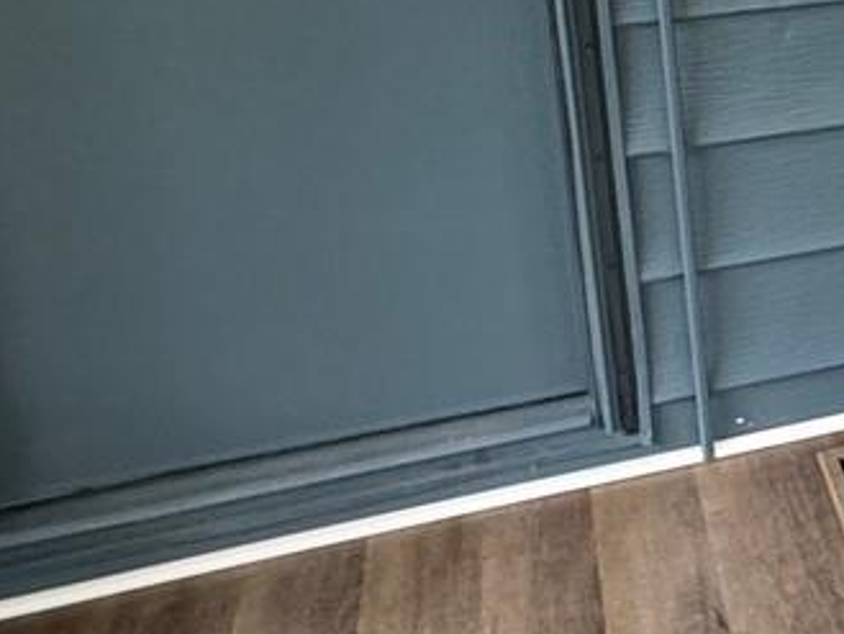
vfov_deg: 20.7
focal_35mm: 68
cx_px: 1385
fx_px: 1659
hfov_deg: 21.8
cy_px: -36
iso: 250
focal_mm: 2.22
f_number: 2.2
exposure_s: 1/120
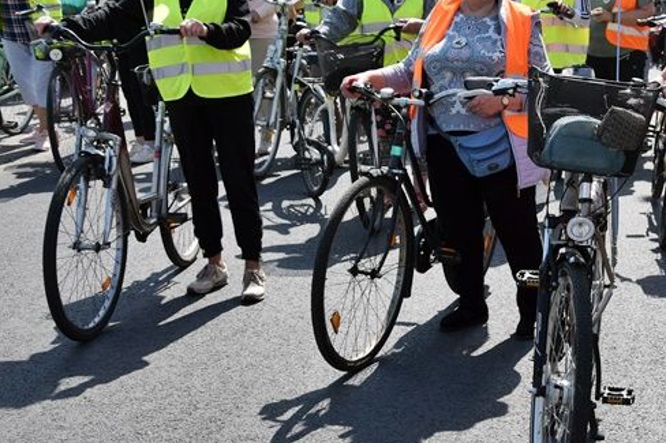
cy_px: 142
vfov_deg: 18.8
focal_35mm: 72
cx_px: 583
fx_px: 1331
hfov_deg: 27.2
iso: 400
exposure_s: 1/1600
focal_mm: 26
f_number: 5.6
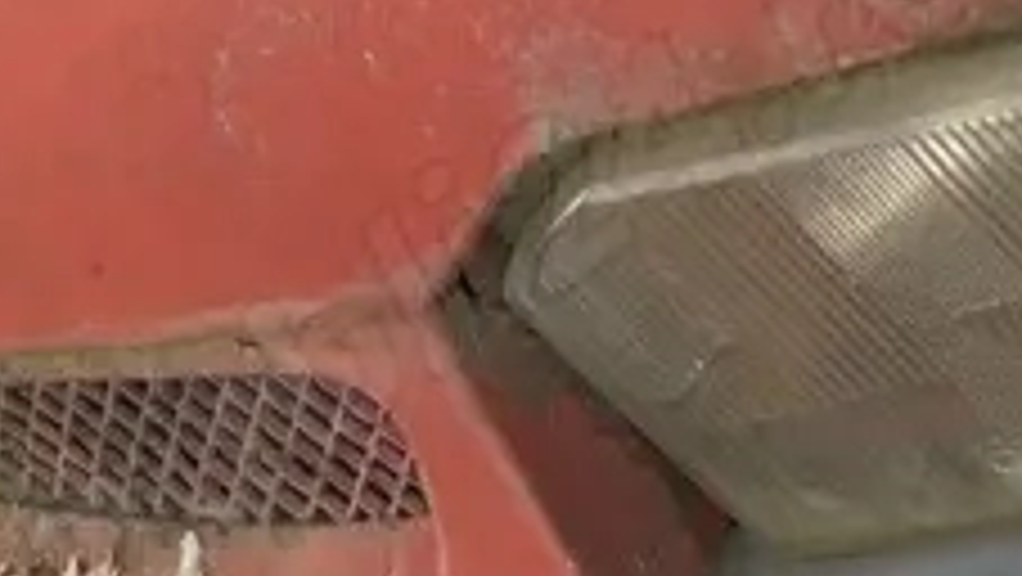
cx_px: 1963
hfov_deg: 12.1
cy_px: -1904
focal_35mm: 160
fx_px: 4338
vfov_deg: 6.1
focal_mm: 5.1
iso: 32
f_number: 1.6
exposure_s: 1/478
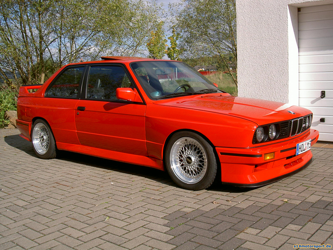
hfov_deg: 47.9
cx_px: 166
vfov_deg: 36.8
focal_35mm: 39
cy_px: 125
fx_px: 375
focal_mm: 8
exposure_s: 1/556
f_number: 4.7
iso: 100
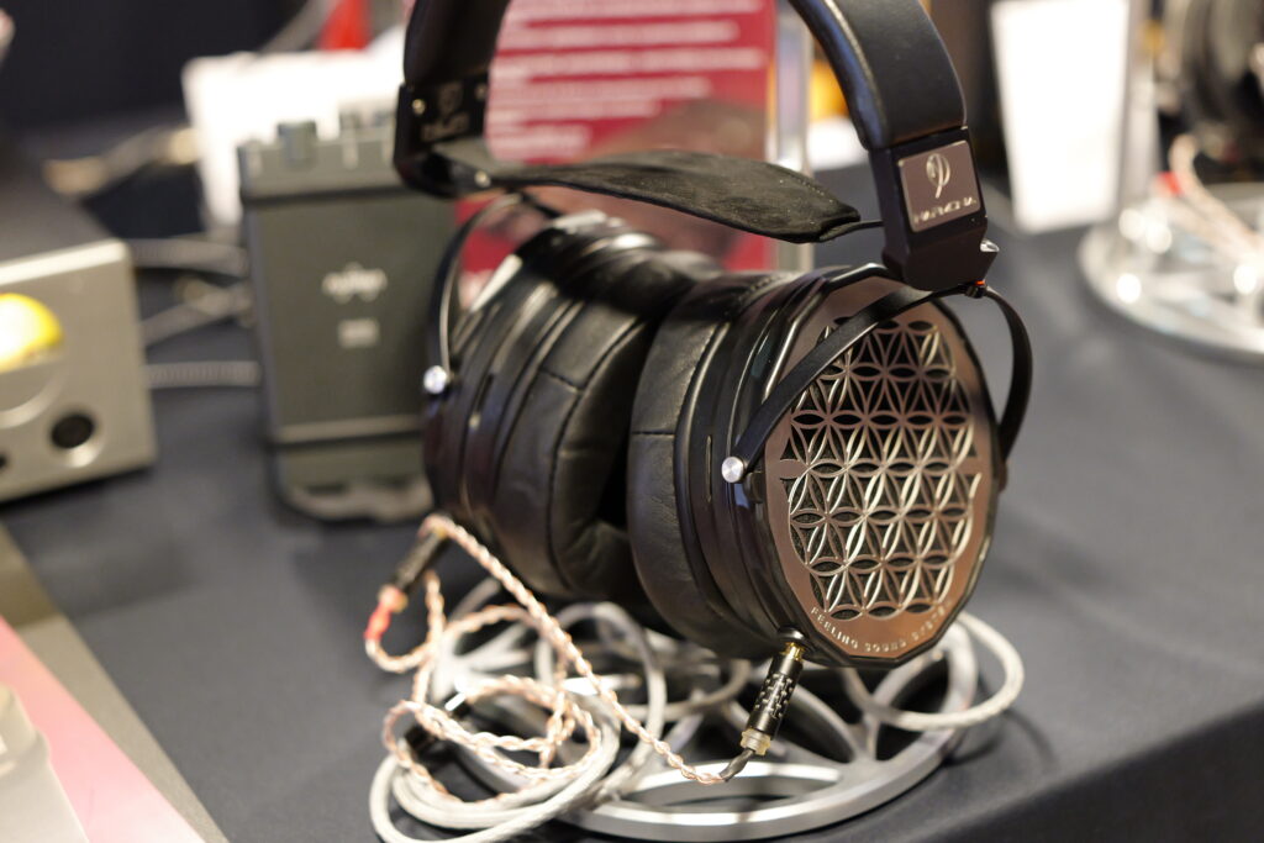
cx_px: 632
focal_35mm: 60
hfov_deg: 33.4
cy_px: 422
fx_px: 2107
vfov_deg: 22.6
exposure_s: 1/60
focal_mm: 60
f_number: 2.8
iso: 6400
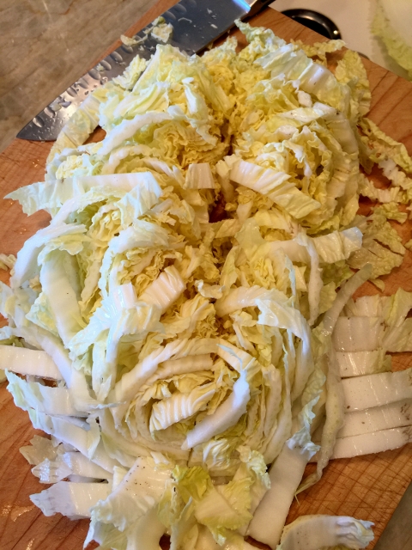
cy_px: 275
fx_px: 460
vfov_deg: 61.7
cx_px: 206
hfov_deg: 48.2
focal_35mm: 29
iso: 40
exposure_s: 1/30
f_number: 2.2
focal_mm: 4.15
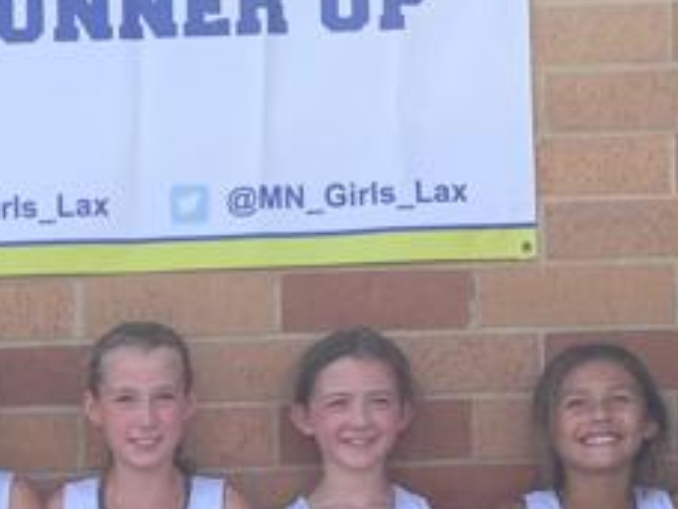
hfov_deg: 16.2
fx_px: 2292
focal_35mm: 117
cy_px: 753
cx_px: -113
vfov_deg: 12.1
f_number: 1.8
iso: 25
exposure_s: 1/594
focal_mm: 4.25
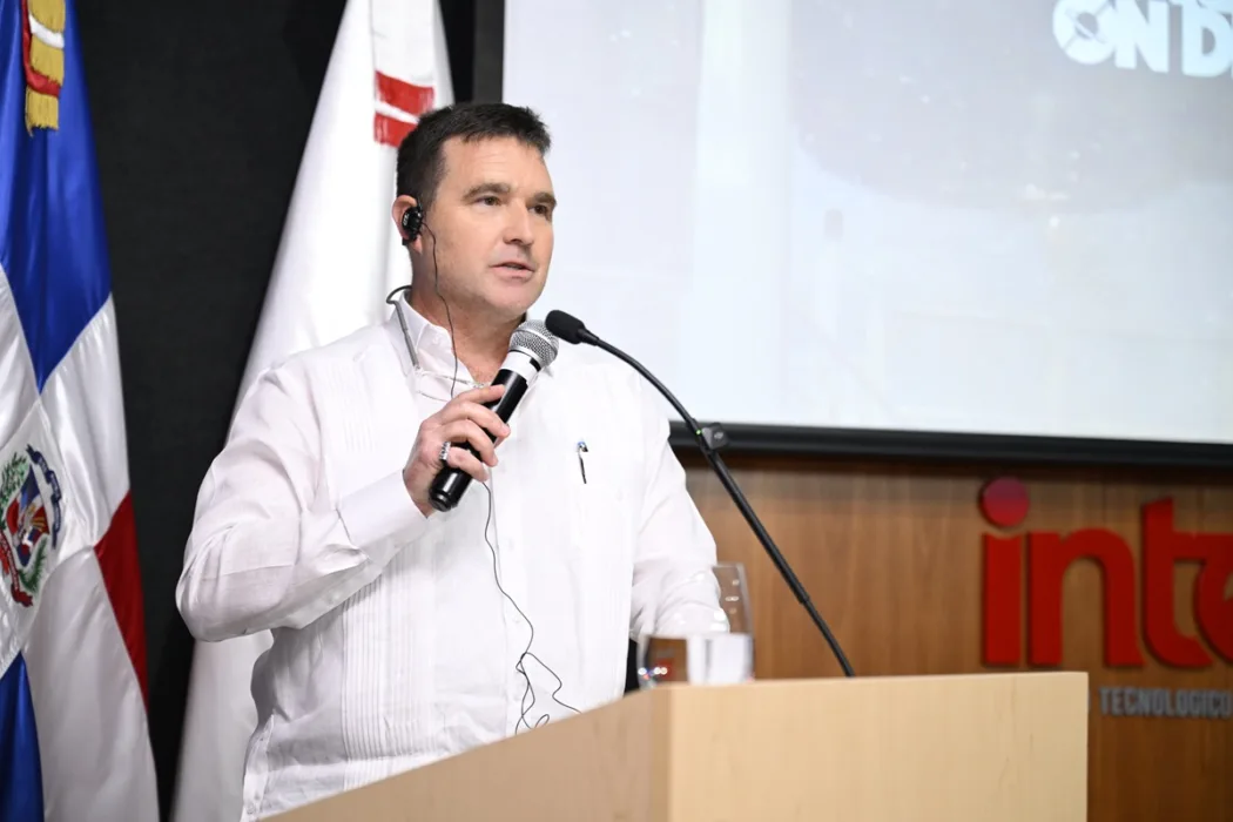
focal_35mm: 70
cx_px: 616
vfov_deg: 19.5
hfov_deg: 28.8
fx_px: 2397
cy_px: 411
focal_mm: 70
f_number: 2.8
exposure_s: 1/200
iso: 1250
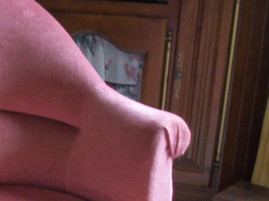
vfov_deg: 15.9
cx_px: -53
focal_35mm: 91
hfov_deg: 20.2
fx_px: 707
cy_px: 210
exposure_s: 1/25
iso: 160
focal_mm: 5.7
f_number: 2.9
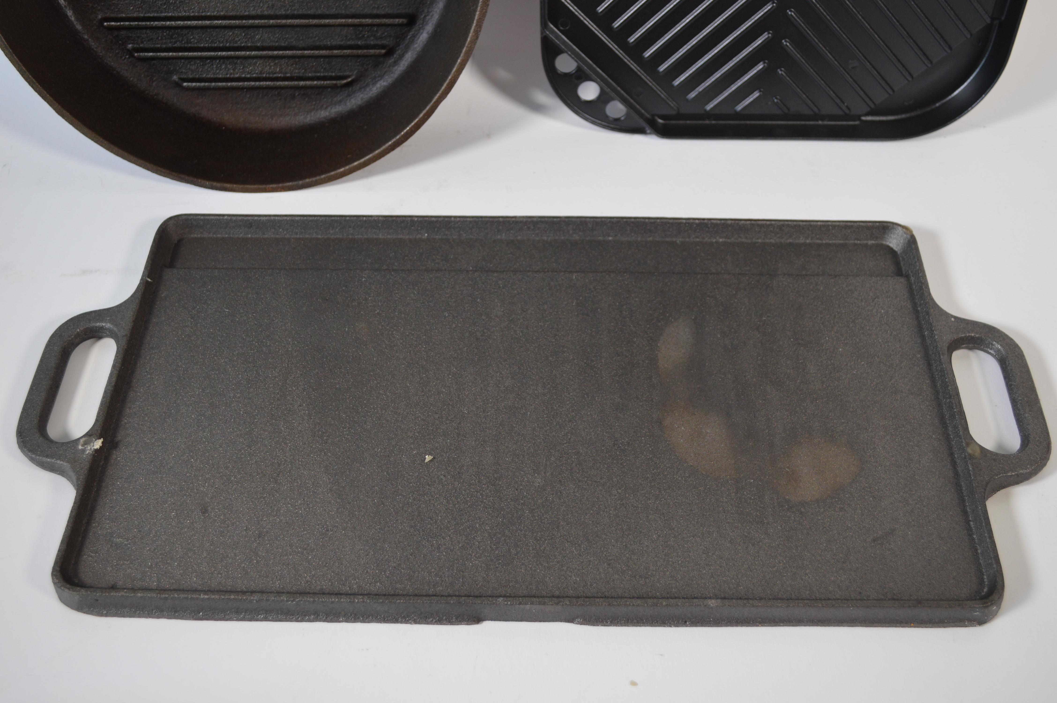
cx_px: 528
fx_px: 1056
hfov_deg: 53.2
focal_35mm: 36
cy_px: 352
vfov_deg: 36.8
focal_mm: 24
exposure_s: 1/80
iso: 400
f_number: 4.5
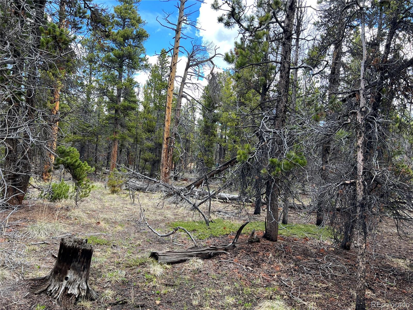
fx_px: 310
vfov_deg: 53.1
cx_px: 206
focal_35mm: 26
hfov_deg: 67.3
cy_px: 155
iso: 50
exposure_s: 1/302
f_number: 1.5
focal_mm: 5.7
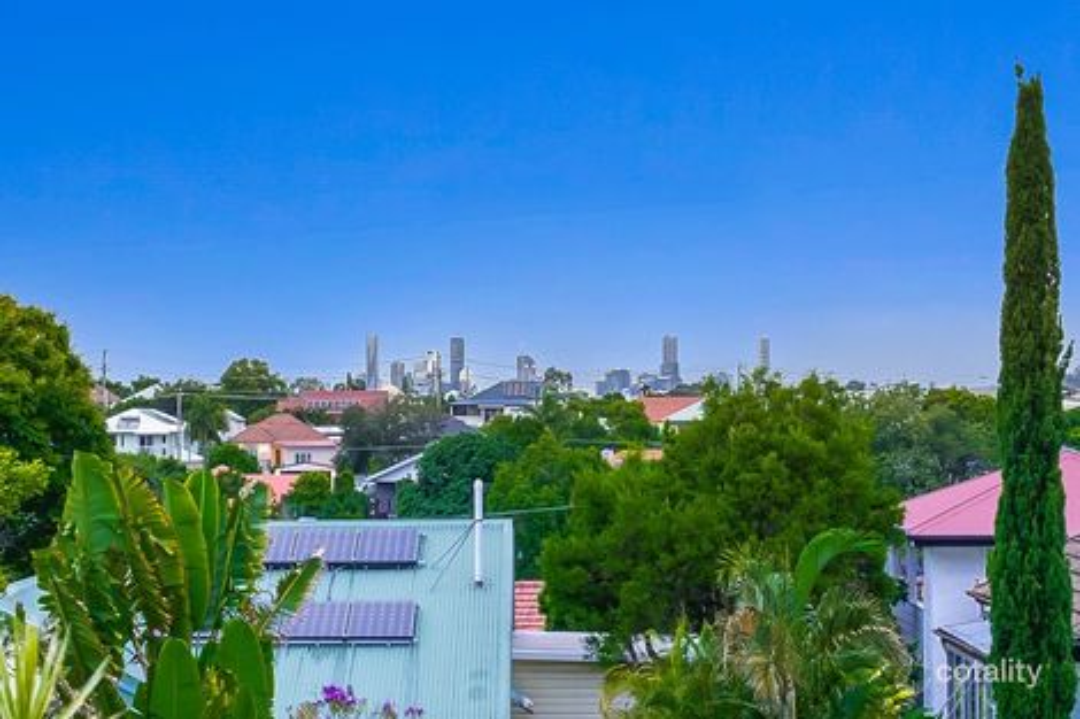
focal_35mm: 45
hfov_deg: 43.6
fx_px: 1349
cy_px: 360
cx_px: 540
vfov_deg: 29.8
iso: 125
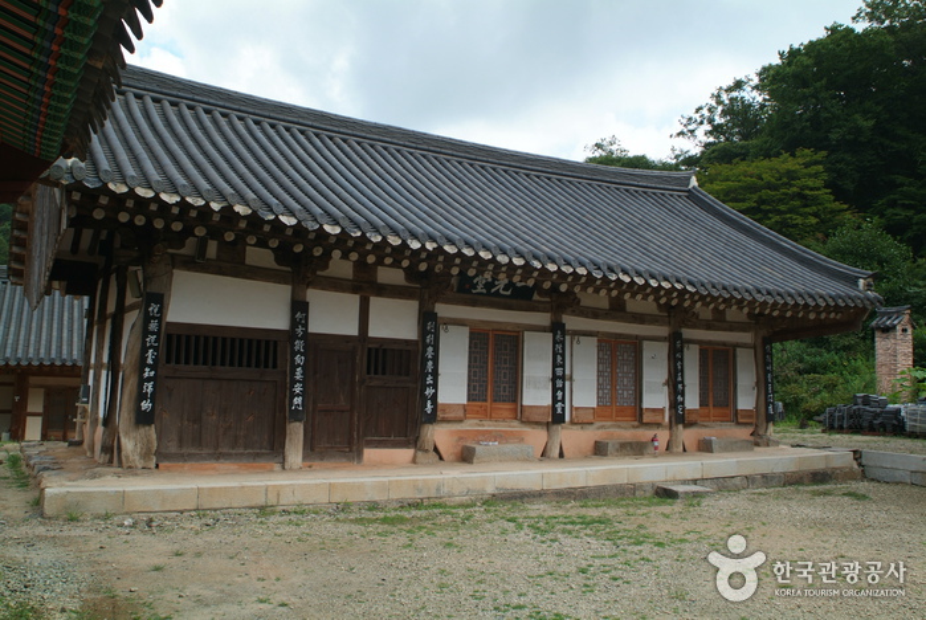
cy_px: 310
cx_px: 463
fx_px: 773
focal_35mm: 30
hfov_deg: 61.9
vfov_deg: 43.7
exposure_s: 1/180
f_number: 6.7
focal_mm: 20
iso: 100
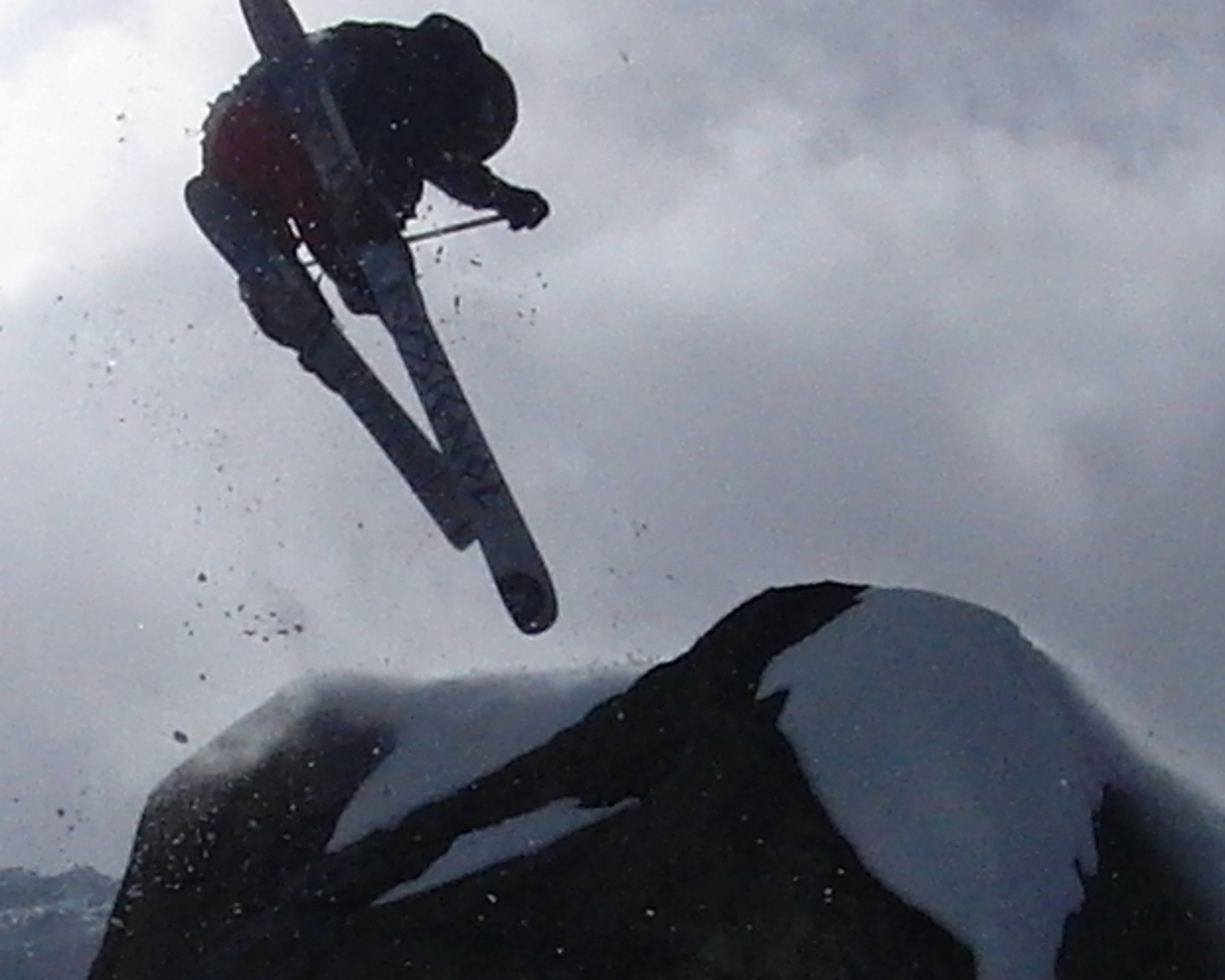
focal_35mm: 164
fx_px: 5946
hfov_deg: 11.8
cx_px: 530
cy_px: 697
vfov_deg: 9.4
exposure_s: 1/4000
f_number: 8.5
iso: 100
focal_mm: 6.42
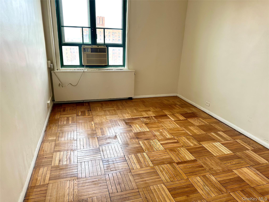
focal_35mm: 24
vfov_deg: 56.8
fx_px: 187
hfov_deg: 71.6
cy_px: 101
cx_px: 134
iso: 100
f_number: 1.78
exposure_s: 1/124
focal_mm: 6.86
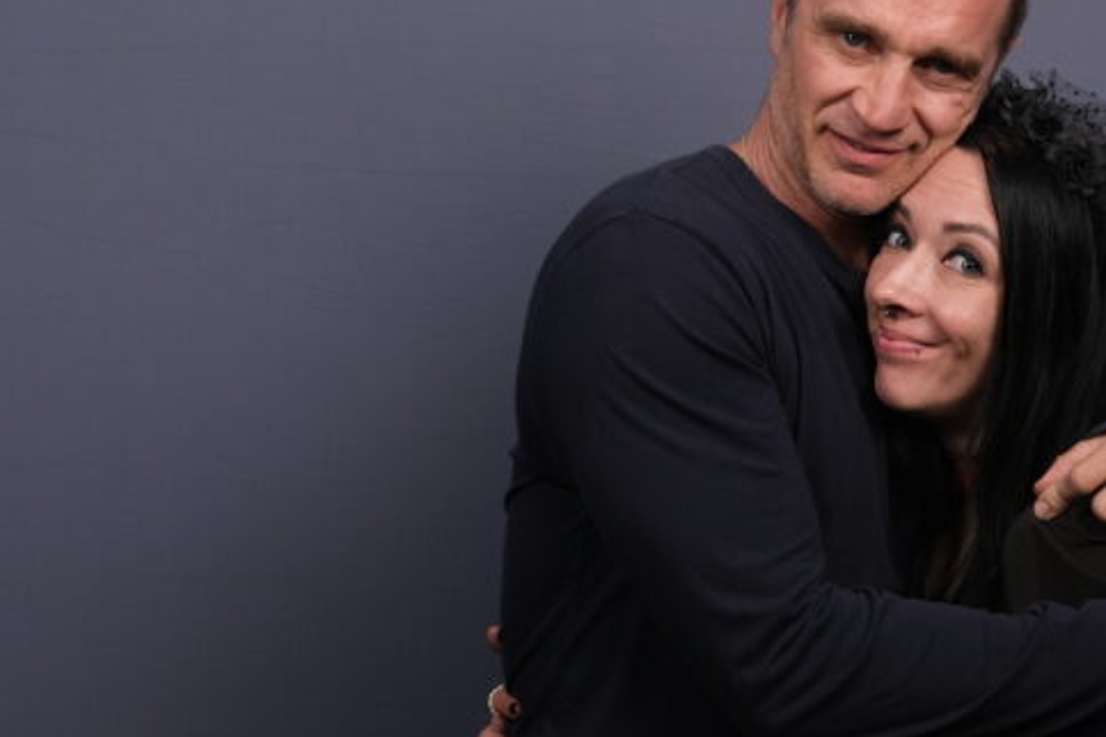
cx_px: 925
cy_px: 505
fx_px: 2734
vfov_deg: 15.3
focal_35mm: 89
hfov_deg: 22.5
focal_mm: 27.7
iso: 800
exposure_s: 1/125
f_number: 5
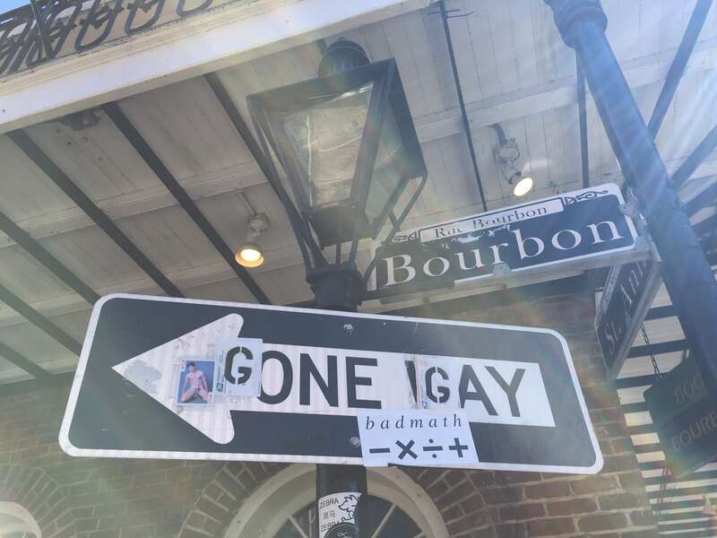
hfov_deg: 61.7
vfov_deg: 48.2
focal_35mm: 29
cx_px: 358
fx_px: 601
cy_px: 269
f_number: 2.2
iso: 25
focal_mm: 4.15
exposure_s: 1/680
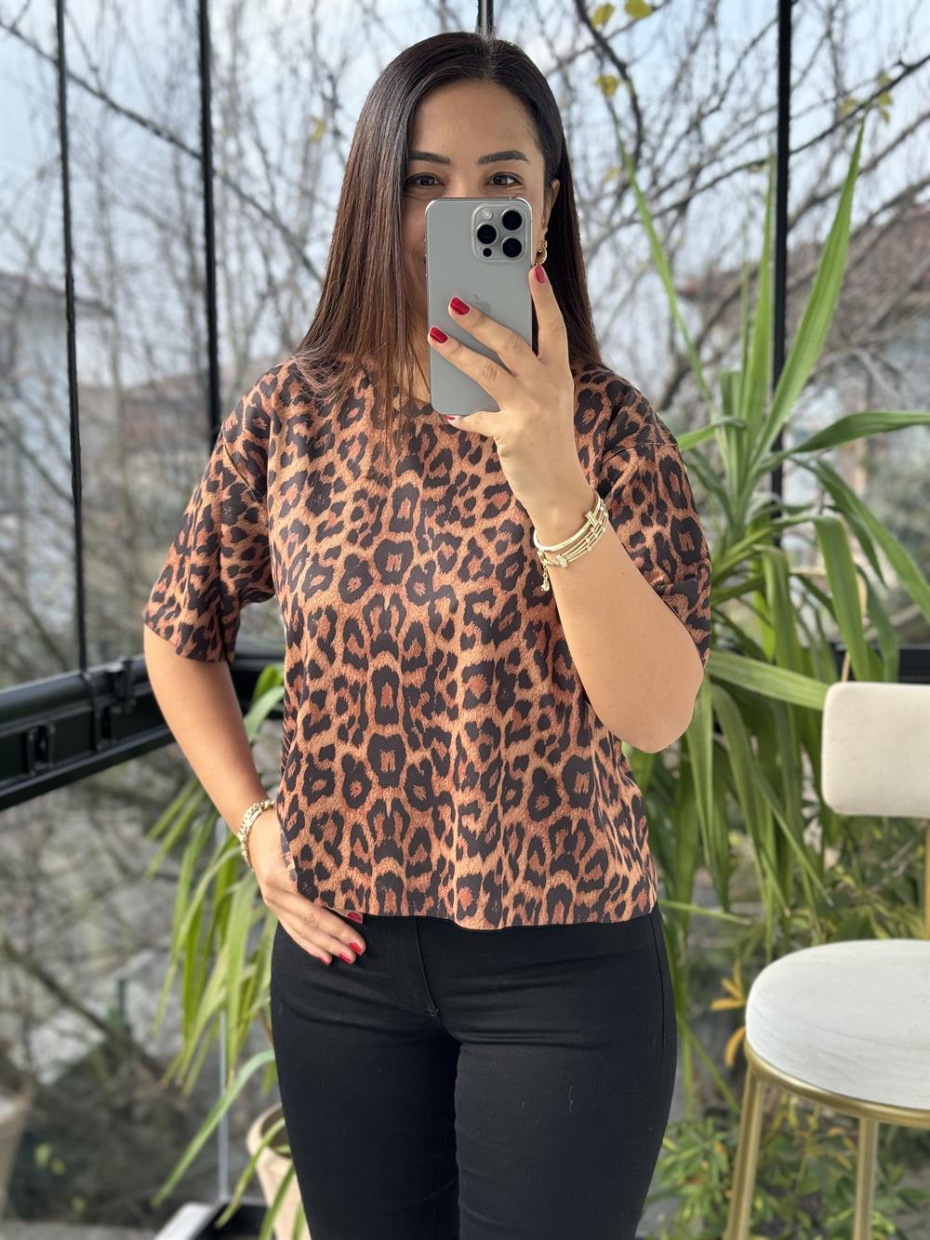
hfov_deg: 30.3
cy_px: 620
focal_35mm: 48
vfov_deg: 39.7
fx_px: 1719
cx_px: 465
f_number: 1.78
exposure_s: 1/163
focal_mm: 6.76
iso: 100
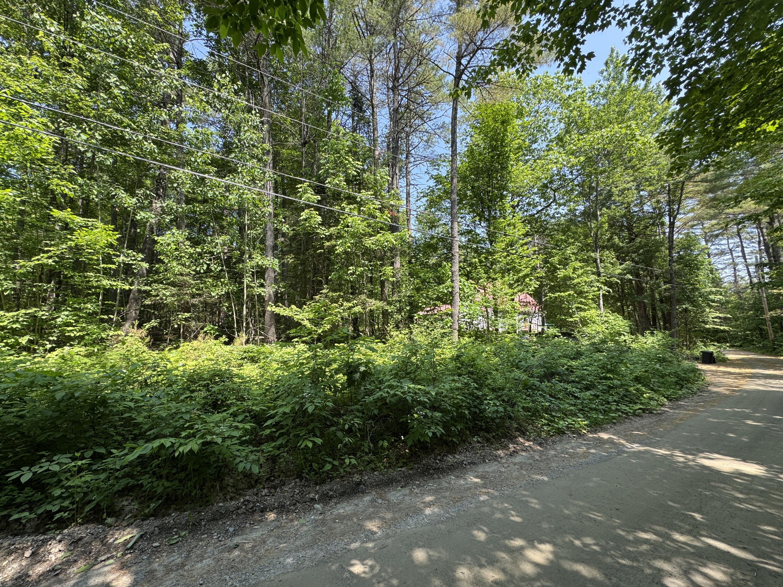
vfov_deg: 85.7
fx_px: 317
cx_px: 392
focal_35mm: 14
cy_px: 294
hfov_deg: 102.1
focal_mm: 2.22
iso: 40
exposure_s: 1/283
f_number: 2.2
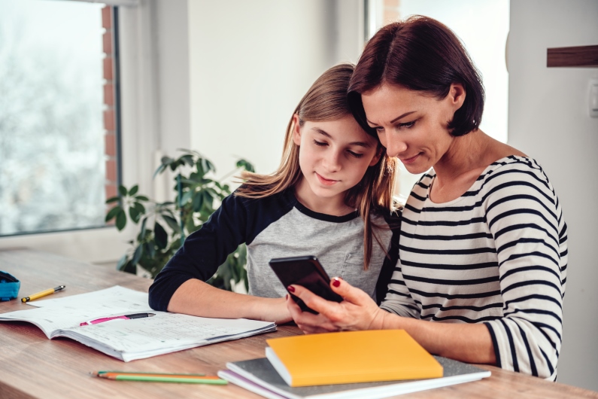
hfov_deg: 32.4
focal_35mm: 62
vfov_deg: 21.9
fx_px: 1030
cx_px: 299
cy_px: 200
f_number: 2.8
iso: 100
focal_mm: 62
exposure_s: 1/320
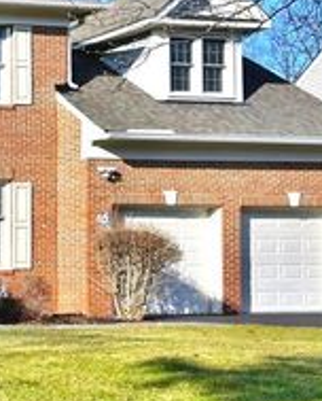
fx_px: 632
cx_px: -89
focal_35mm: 53
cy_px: 105
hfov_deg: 25.0
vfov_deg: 34.5
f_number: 8
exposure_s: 1/2500
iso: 400
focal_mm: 21.5
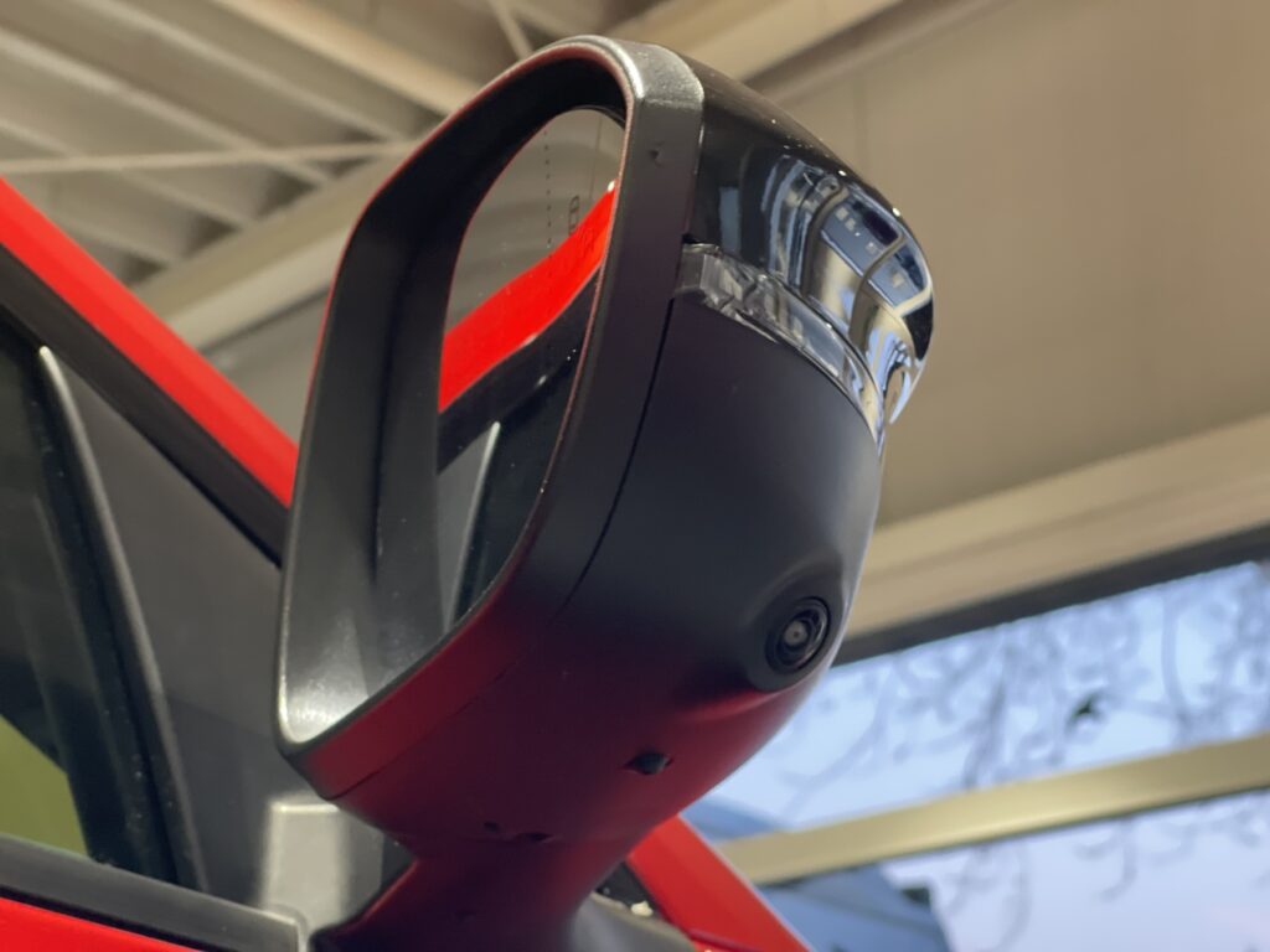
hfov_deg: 30.3
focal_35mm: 64
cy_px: 476
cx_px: 635
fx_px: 2348
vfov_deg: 22.9
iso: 400
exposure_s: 1/25
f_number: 2.2
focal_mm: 7.5
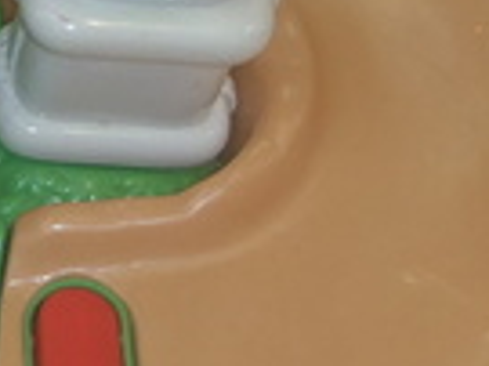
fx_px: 2343
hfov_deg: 11.0
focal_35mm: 166
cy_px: 36
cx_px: -453
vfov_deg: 8.9
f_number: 3.5
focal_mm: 5
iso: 100
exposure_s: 1/30
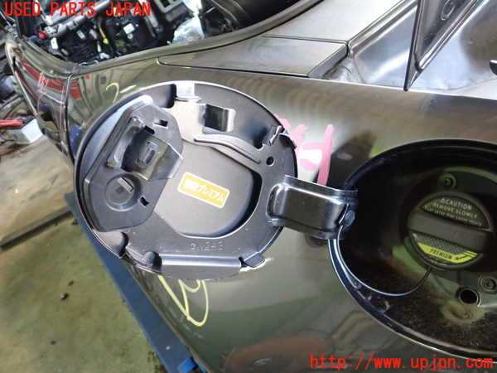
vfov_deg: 46.8
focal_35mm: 30
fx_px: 431
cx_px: 248
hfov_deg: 60.0
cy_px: 186
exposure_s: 1/60
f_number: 2.3
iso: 1000
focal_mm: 5.4
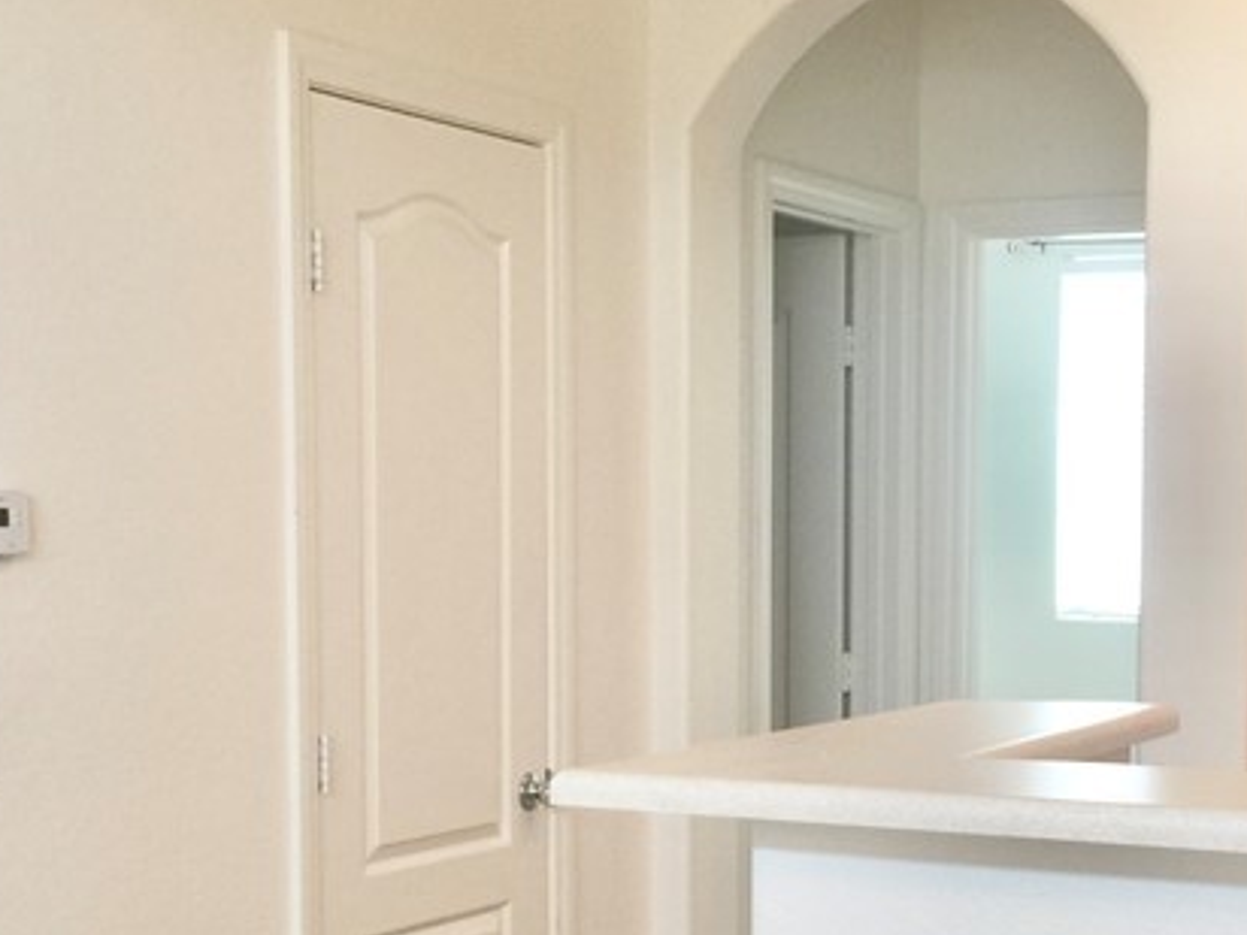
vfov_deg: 20.2
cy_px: 750
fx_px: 2594
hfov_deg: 27.0
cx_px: 729
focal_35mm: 72
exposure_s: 1/30
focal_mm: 4.15
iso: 32
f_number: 2.2
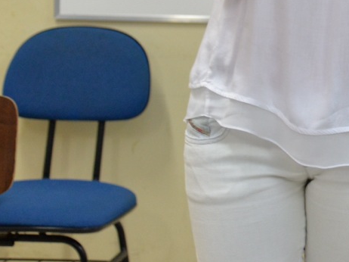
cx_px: 547
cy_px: -121
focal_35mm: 162
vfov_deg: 8.9
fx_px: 1632
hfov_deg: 11.6
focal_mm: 48
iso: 1250
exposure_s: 1/100
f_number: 4
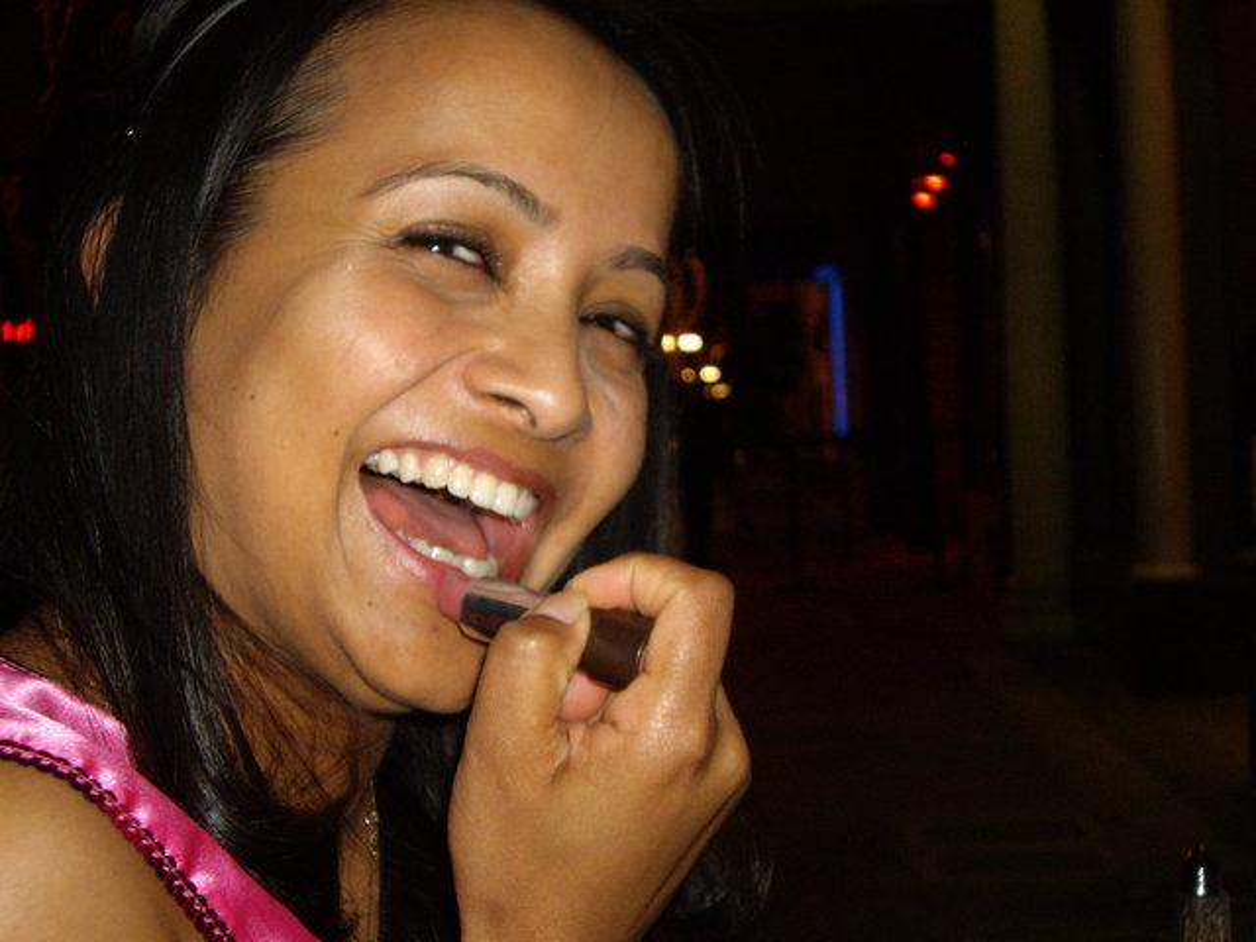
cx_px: 628
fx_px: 1996
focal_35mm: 55
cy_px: 471
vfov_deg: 26.6
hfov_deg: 34.9
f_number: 3.3
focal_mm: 9
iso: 200
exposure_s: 1/60
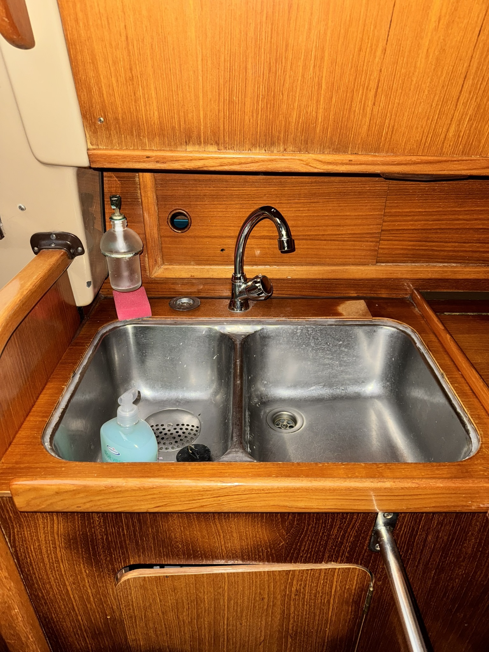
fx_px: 452
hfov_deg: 56.8
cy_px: 326
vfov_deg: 71.6
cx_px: 244
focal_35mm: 24
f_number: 1.78
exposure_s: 1/5
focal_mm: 6.76
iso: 80
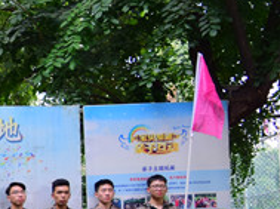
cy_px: 256
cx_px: -231
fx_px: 864
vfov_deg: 13.4
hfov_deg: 15.6
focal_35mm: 107
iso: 200
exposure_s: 1/200
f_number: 3.5
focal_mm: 20
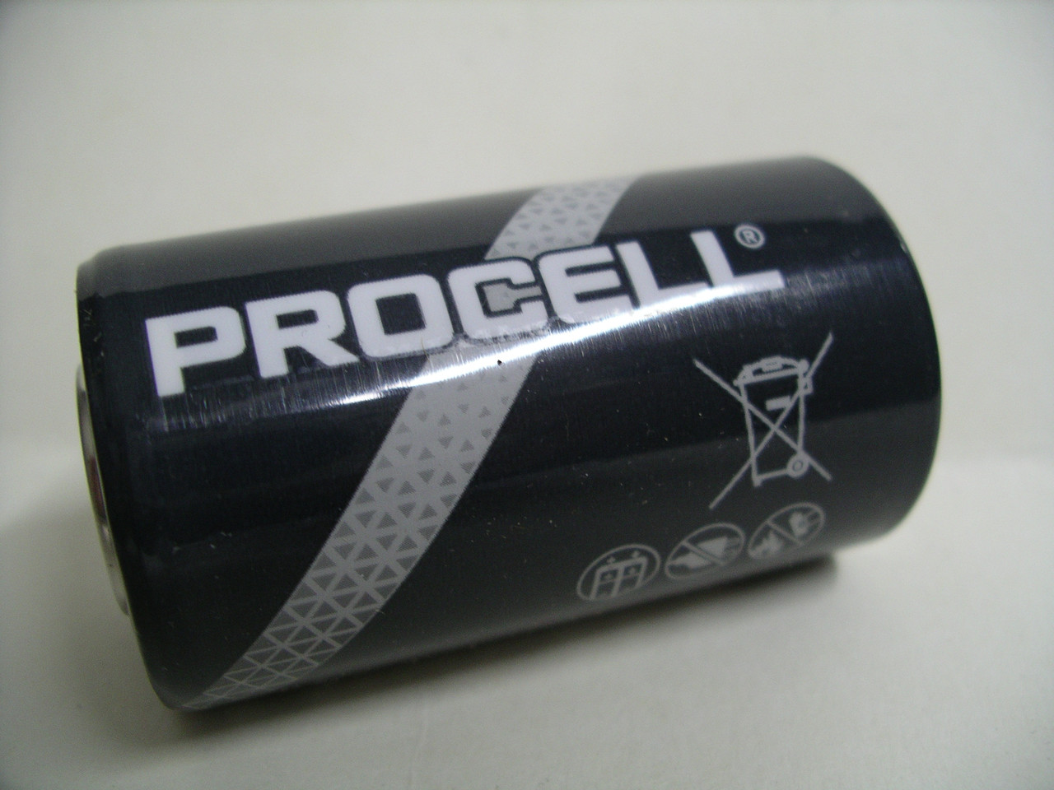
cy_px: 395
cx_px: 527
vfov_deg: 38.7
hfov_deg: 50.1
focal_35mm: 37
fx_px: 1127
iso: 200
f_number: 2.8
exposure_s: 1/30
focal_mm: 7.8
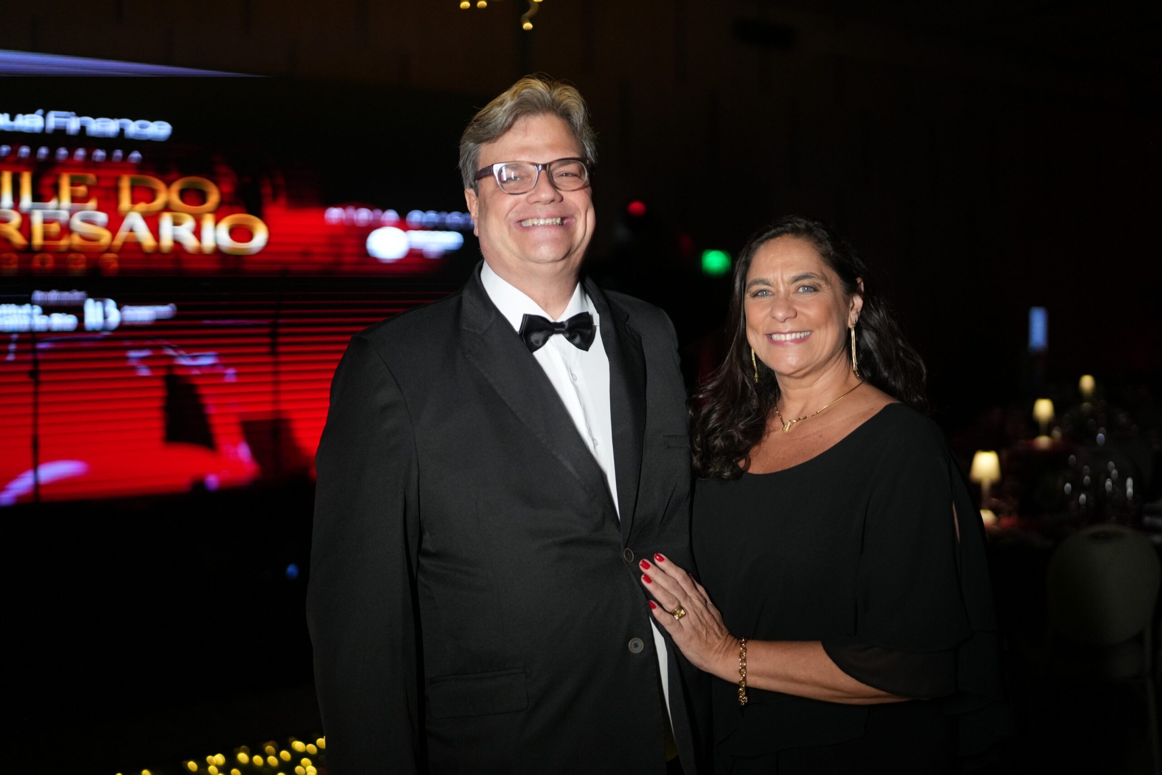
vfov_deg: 37.9
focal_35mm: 35
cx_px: 581
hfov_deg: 54.4
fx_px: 1130
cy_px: 388
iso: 2500
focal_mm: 35
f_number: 1.2
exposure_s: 1/2000
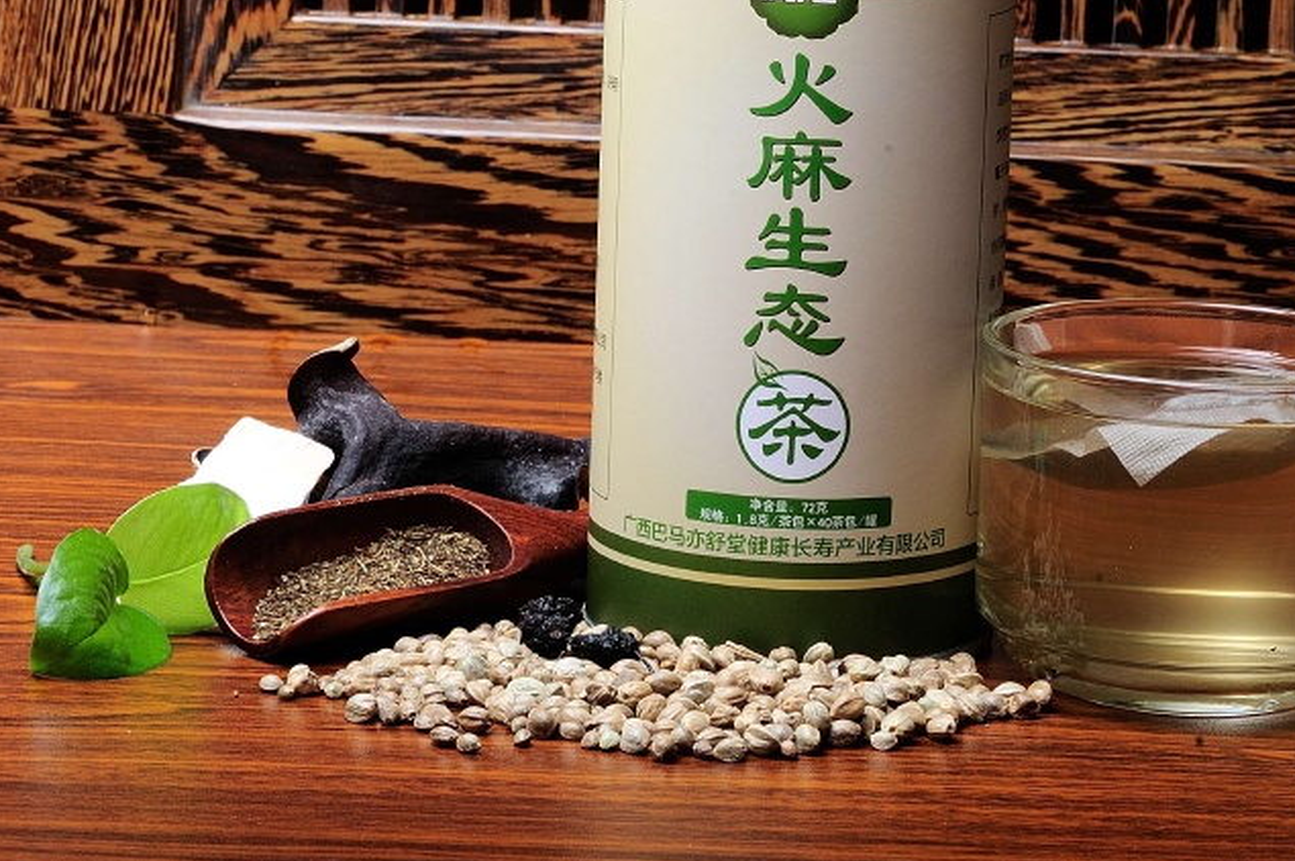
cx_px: 1012
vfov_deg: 8.0
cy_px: 220
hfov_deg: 12.1
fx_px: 6109
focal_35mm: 170
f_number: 22
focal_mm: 90
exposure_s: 1/250
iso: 200
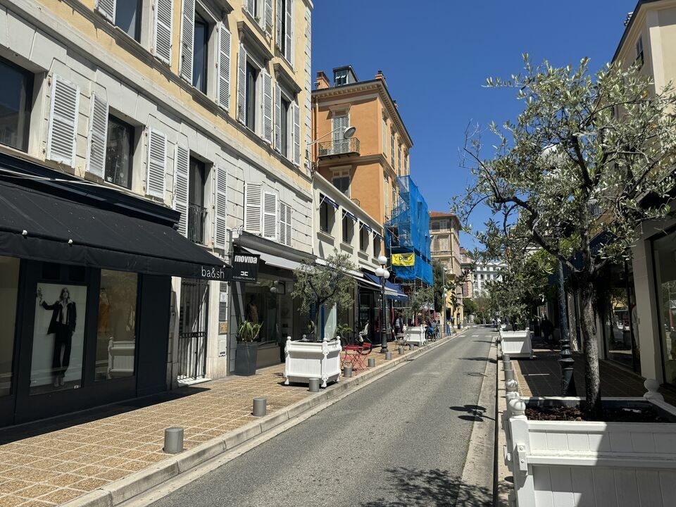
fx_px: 469
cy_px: 254
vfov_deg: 56.8
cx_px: 338
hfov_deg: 71.6
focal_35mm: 24
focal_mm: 6.76
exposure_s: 1/6410
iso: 80
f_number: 1.78
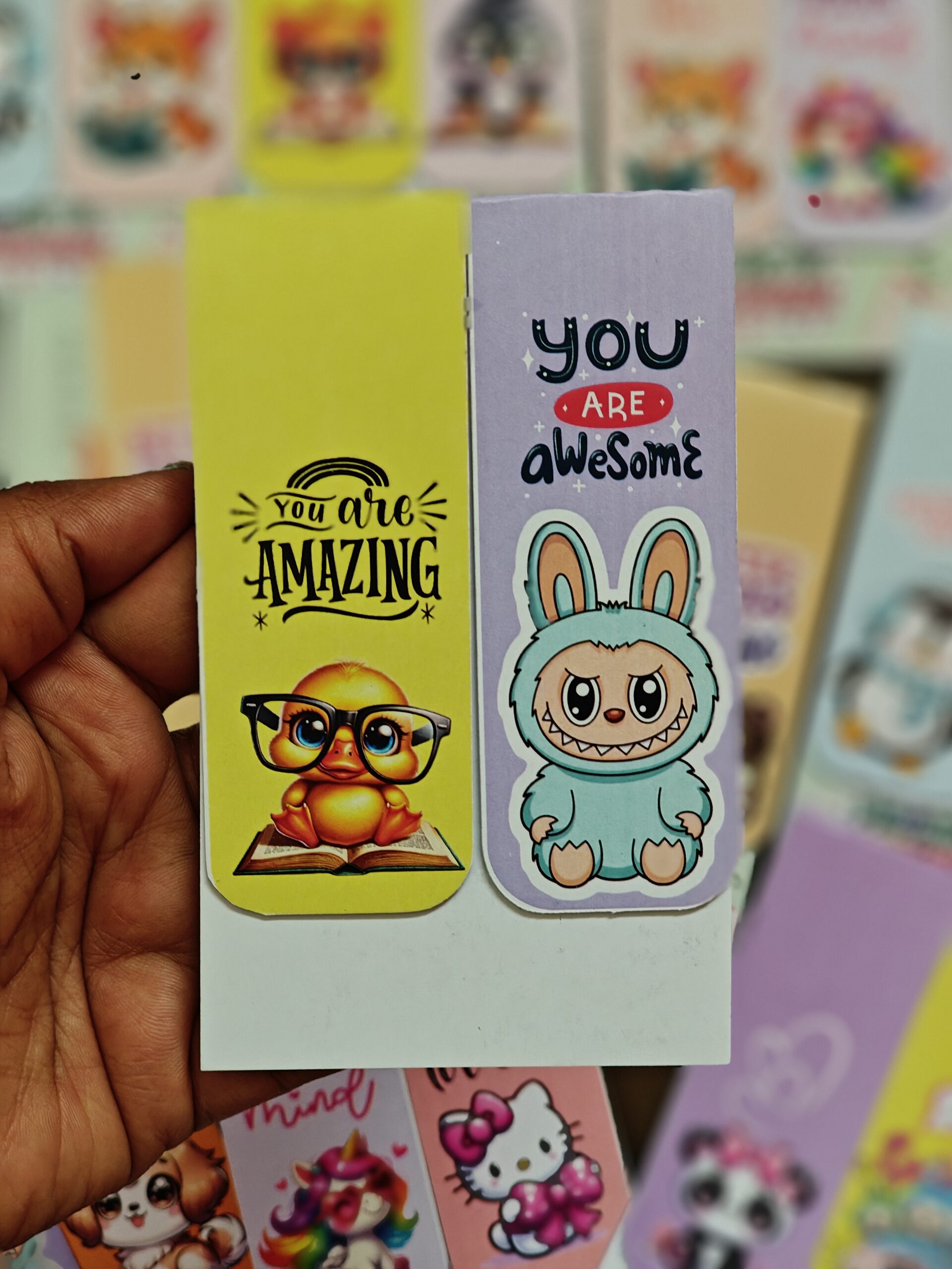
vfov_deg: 40.4
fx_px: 1723
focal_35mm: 47
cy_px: 634
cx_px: 476
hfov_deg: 30.9
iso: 2500
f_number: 4.5
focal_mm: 7.1
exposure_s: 1/42
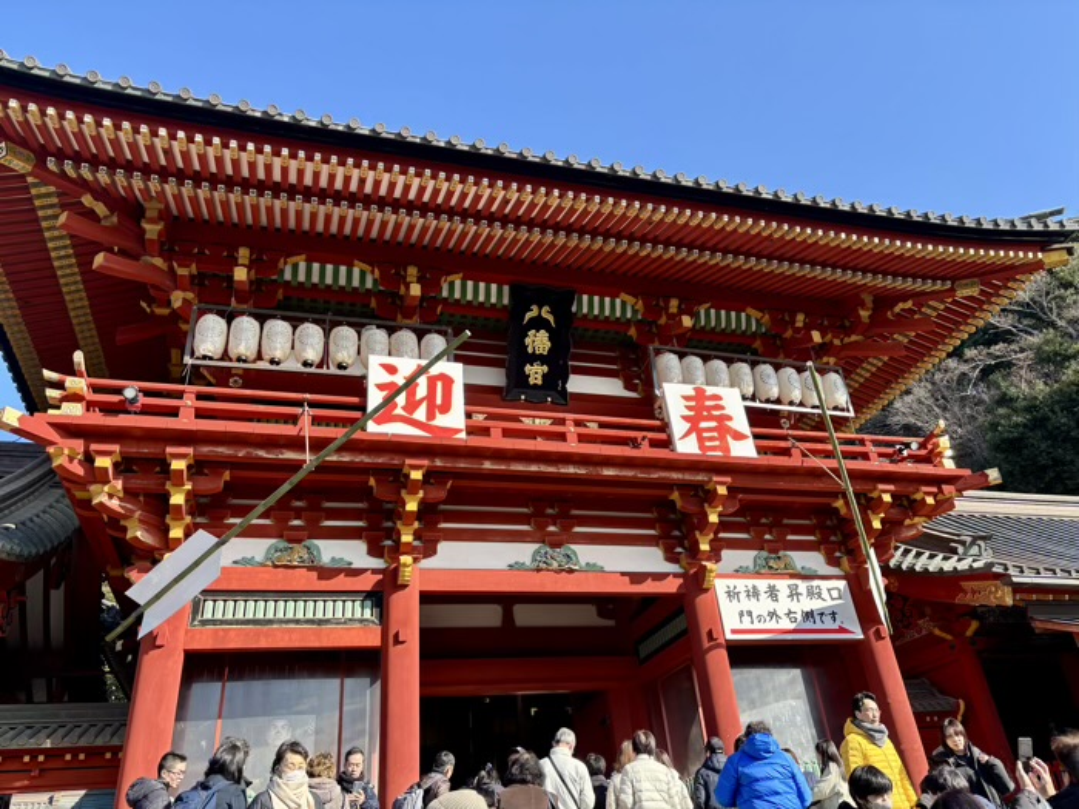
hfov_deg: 67.3
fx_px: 810
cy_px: 404
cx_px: 540
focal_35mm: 26
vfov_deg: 53.1
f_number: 1.6
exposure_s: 1/880
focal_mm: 5.96
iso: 50
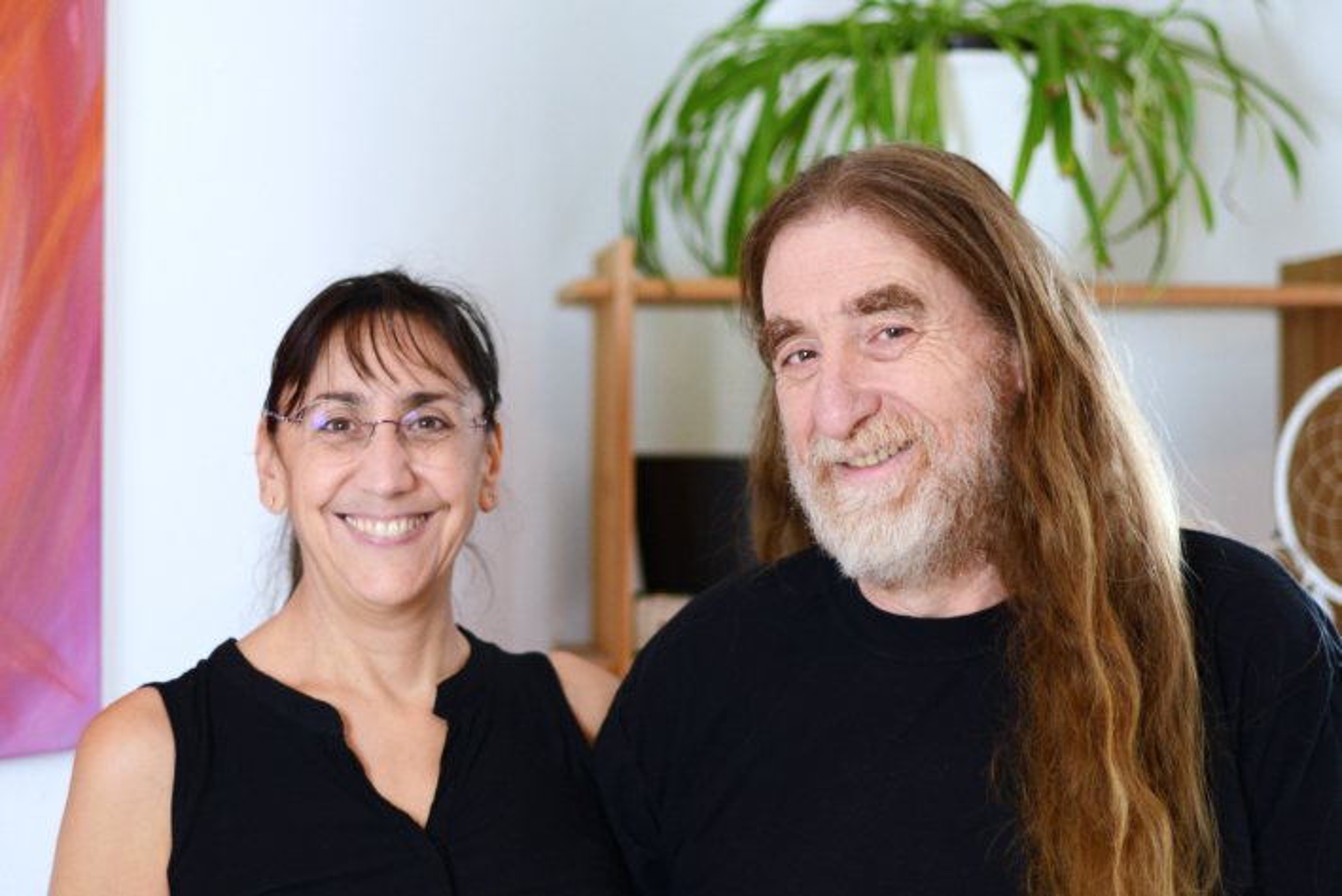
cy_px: 448
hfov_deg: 39.6
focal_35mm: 50
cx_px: 671
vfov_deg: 27.0
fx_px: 1864
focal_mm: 50
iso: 800
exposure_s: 1/320
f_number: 1.8
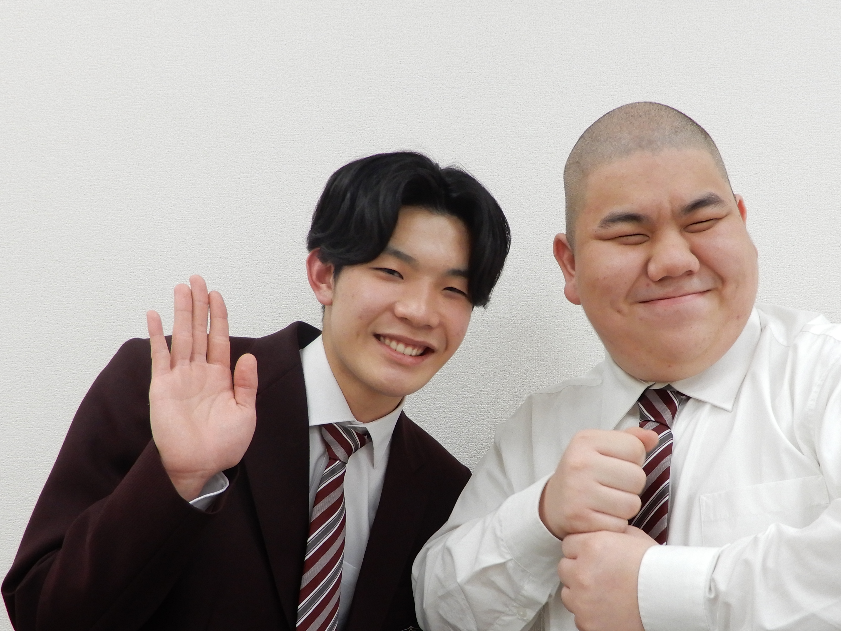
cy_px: 418
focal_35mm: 49
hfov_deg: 38.7
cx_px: 518
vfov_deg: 29.5
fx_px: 1190
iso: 220
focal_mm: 6.2
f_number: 4
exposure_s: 1/30
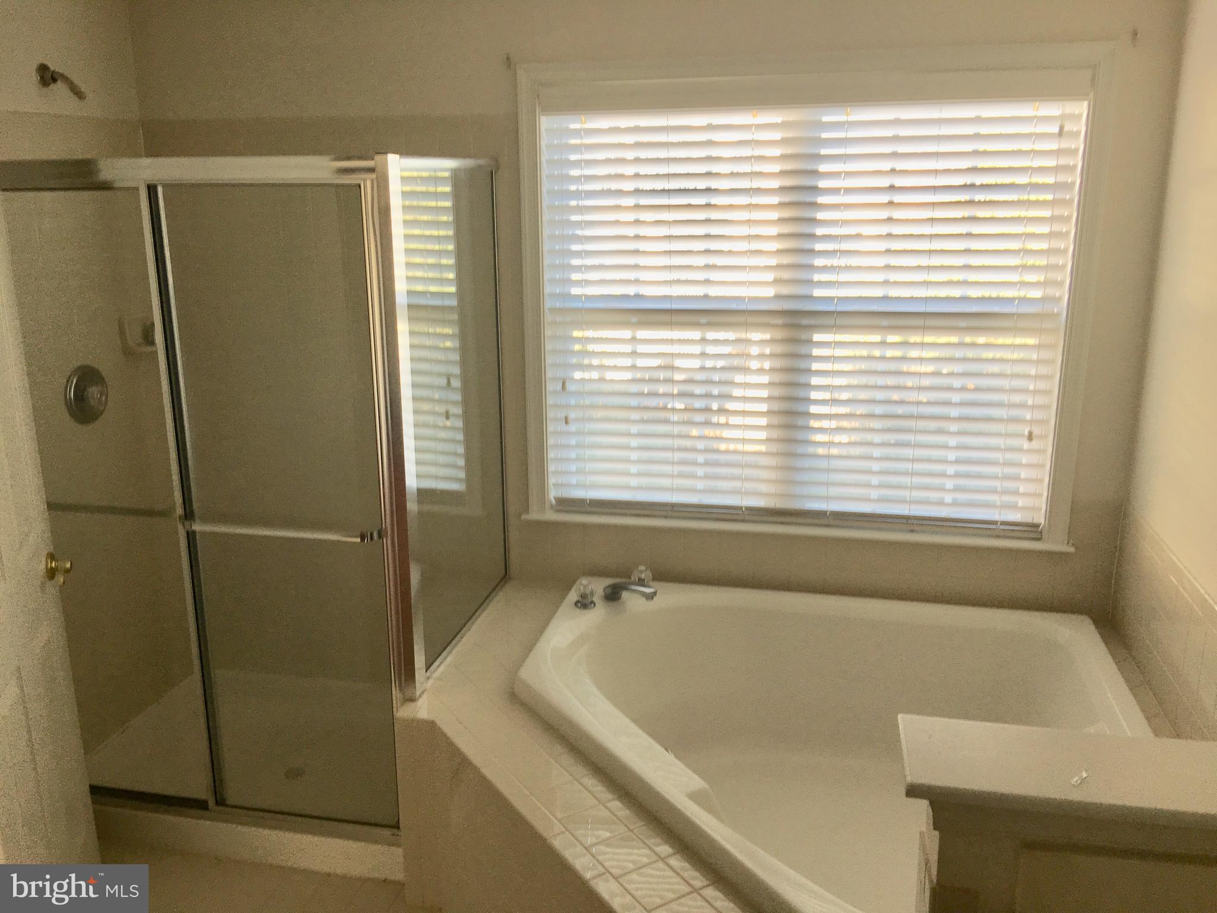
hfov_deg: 61.7
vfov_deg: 48.2
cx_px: 608
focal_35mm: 29
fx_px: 1020
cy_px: 456
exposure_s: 1/60
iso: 25
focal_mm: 4.15
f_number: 2.2
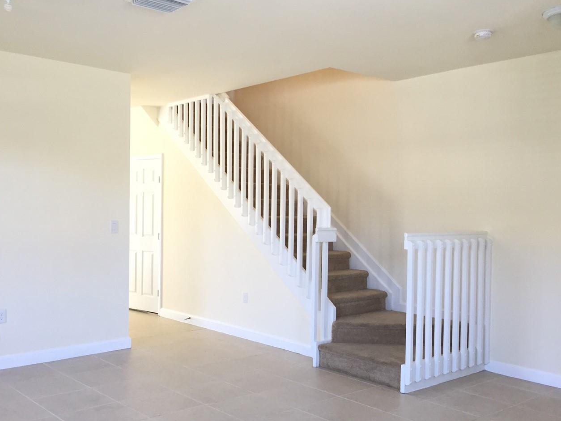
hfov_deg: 50.1
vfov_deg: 38.6
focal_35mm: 37
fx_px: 600
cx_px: 268
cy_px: 235
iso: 80
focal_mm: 4.15
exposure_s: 1/30
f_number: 2.2
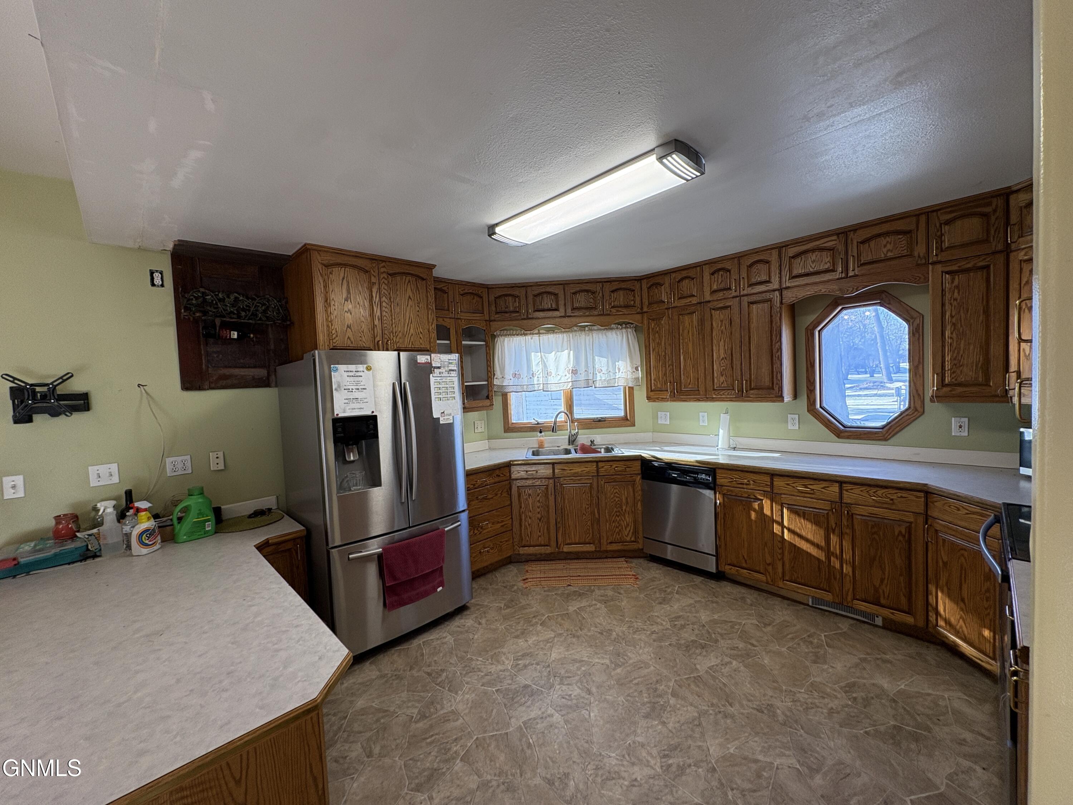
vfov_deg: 85.7
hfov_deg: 102.1
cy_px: 402
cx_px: 536
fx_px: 434
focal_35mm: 14
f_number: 2.2
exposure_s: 1/120
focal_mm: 2.22
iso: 100
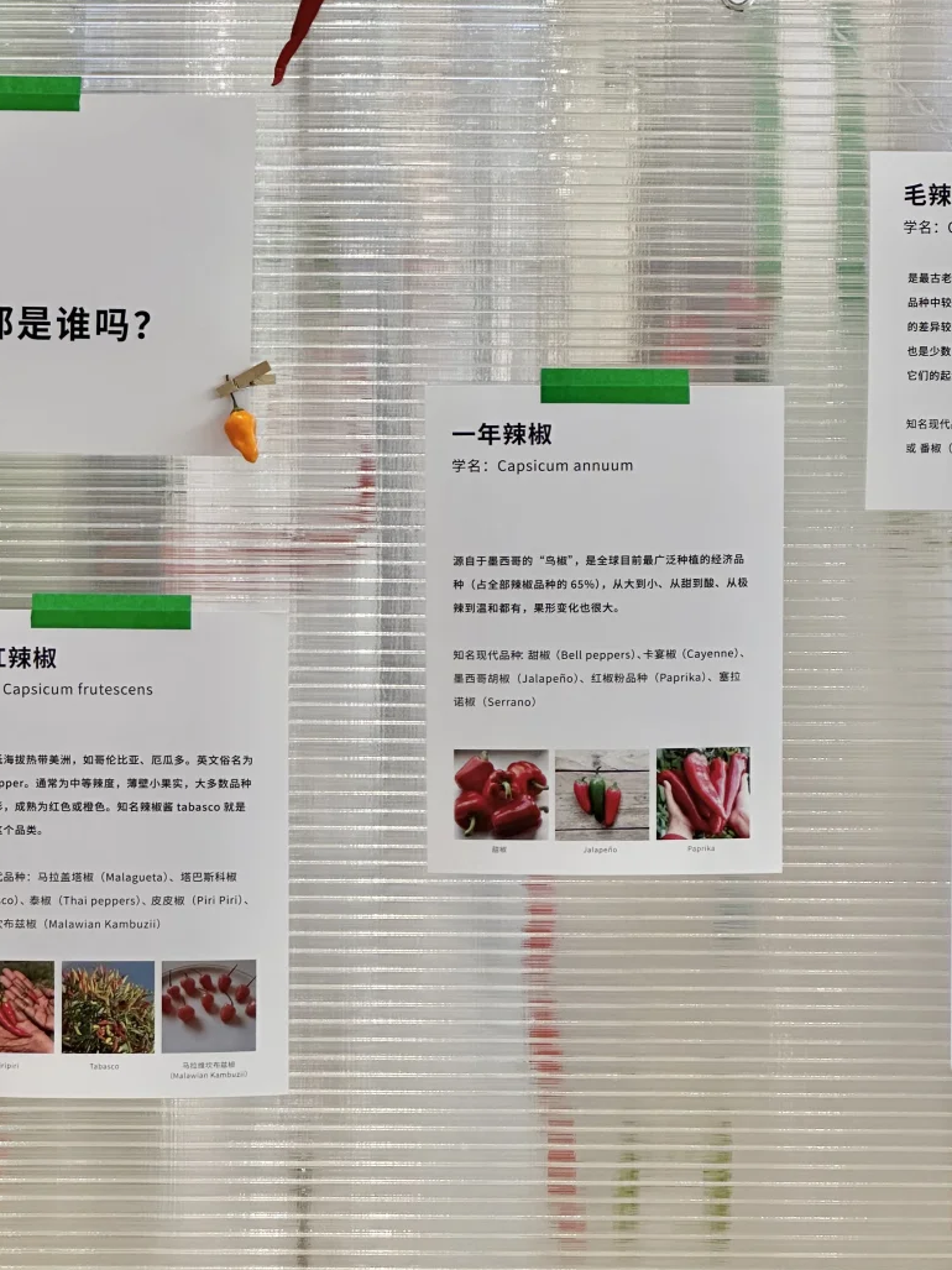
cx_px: 378
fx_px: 3961
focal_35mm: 108
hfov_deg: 13.7
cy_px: 424
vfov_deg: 18.2
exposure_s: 1/50
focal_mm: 9
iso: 125
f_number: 2.8
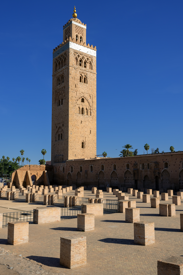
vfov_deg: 54.4
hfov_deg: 37.9
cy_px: 138
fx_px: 267
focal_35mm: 35
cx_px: 92
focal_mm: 35
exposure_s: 1/320
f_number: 11
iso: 100
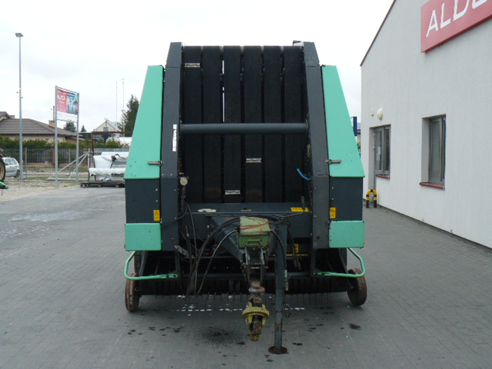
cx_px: 246
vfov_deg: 39.7
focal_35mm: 36
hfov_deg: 51.4
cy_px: 184
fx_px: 512
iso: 100
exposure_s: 1/200
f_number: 4.5
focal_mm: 6
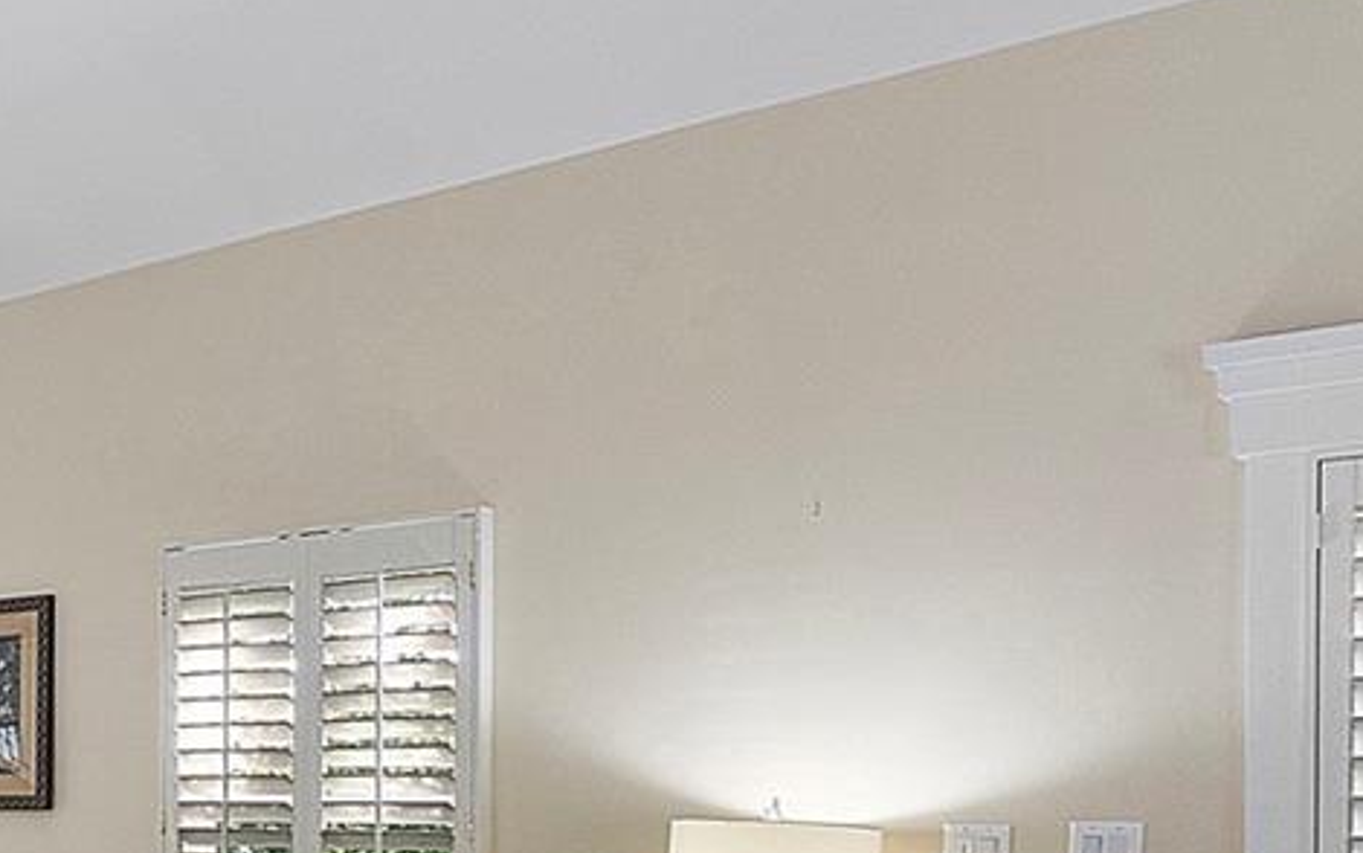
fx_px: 1932
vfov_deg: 24.0
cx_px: -429
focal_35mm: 52
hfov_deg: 30.3
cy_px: 818
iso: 250
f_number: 9
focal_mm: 10
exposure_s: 1/13
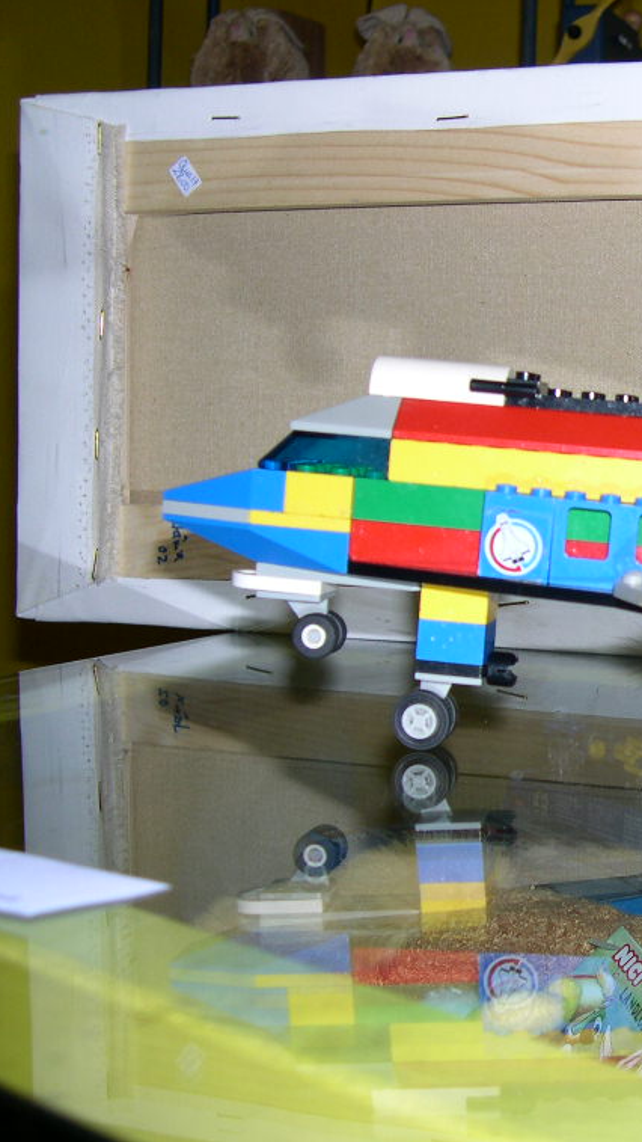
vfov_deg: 37.2
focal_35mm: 56
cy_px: 564
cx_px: 769
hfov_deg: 20.1
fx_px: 1694
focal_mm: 8
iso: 100
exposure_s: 1/60
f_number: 2.8
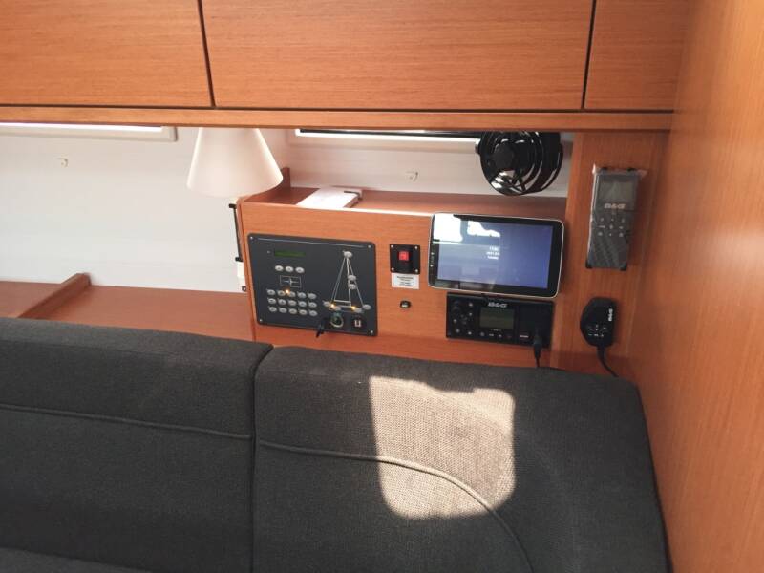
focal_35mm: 29
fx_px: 640
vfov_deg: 48.2
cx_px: 382
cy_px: 286
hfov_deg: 61.7
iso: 64
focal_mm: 4.15
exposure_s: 1/33
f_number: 2.2
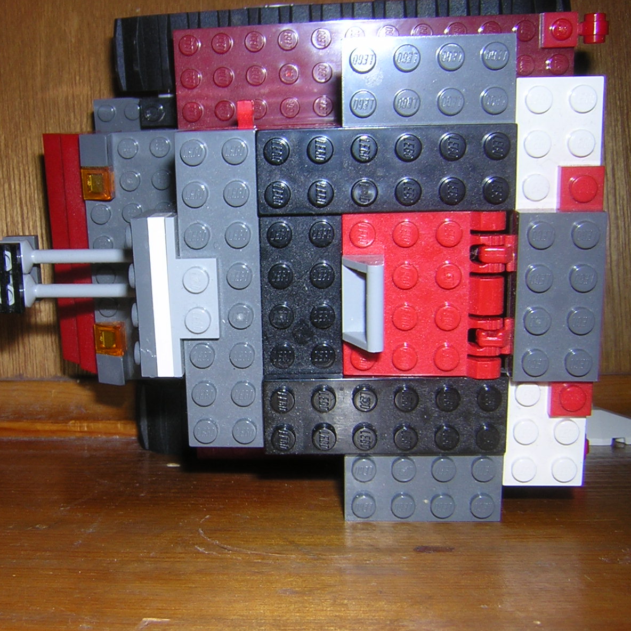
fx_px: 887
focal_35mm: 43
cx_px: 234
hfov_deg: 38.9
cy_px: 318
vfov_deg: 39.2
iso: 100
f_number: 5.2
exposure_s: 1/60.1
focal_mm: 4.7
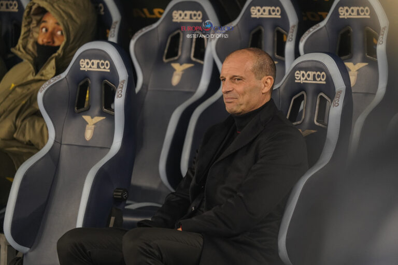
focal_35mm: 600
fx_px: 6633
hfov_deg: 3.4
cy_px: 132
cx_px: 199
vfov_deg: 2.3
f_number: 6.3
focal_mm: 600
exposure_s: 1/200
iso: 2000
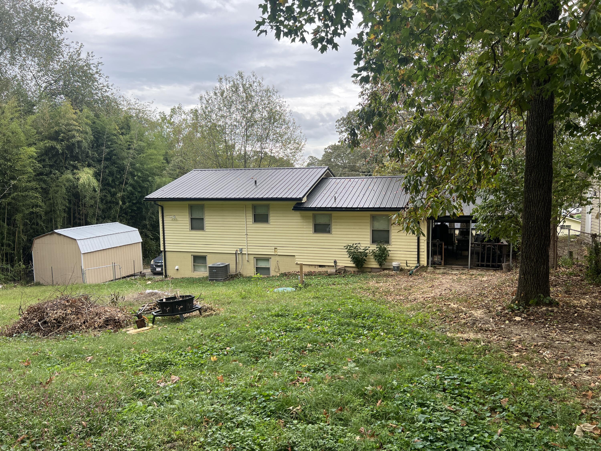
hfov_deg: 67.3
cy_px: 226
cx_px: 300
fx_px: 451
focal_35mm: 26
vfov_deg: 53.1
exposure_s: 1/917
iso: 50
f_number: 1.5
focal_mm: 5.7
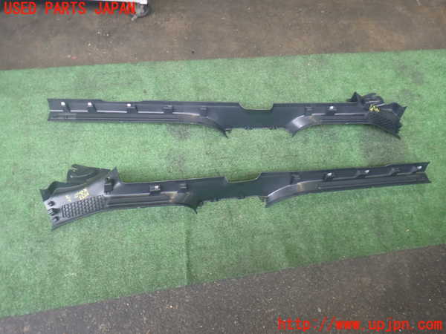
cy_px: 167
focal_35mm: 30
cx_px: 223
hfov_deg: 60.0
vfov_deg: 46.8
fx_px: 387
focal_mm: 5.4
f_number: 2.3
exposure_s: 1/50
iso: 200
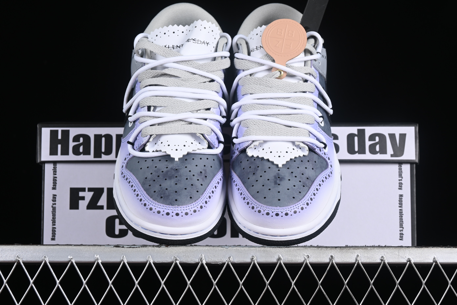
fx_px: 952
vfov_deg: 18.2
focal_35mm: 75
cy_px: 152
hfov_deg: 27.0
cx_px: 228
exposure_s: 1/60
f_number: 7.1
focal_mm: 50
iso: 160
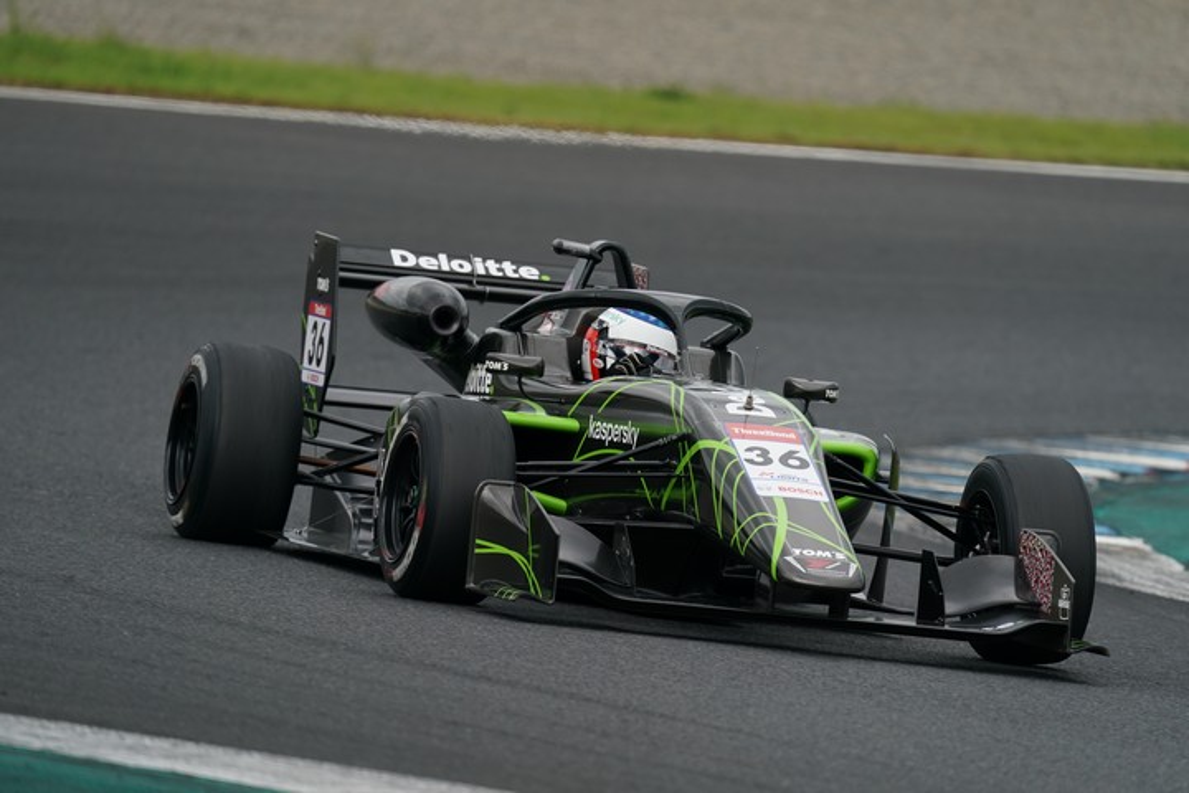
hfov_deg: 3.5
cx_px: 594
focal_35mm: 594
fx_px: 19617
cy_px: 396
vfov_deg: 2.3
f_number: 7.1
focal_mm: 594
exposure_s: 1/800
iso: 400
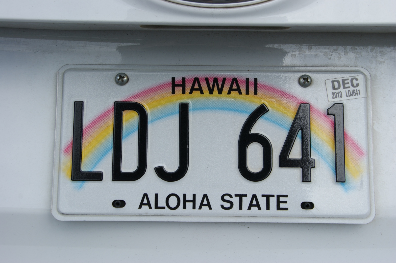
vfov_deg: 25.7
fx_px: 577
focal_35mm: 52
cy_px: 132
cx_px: 198
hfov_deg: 37.9
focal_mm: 35
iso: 100
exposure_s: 1/125
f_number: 10
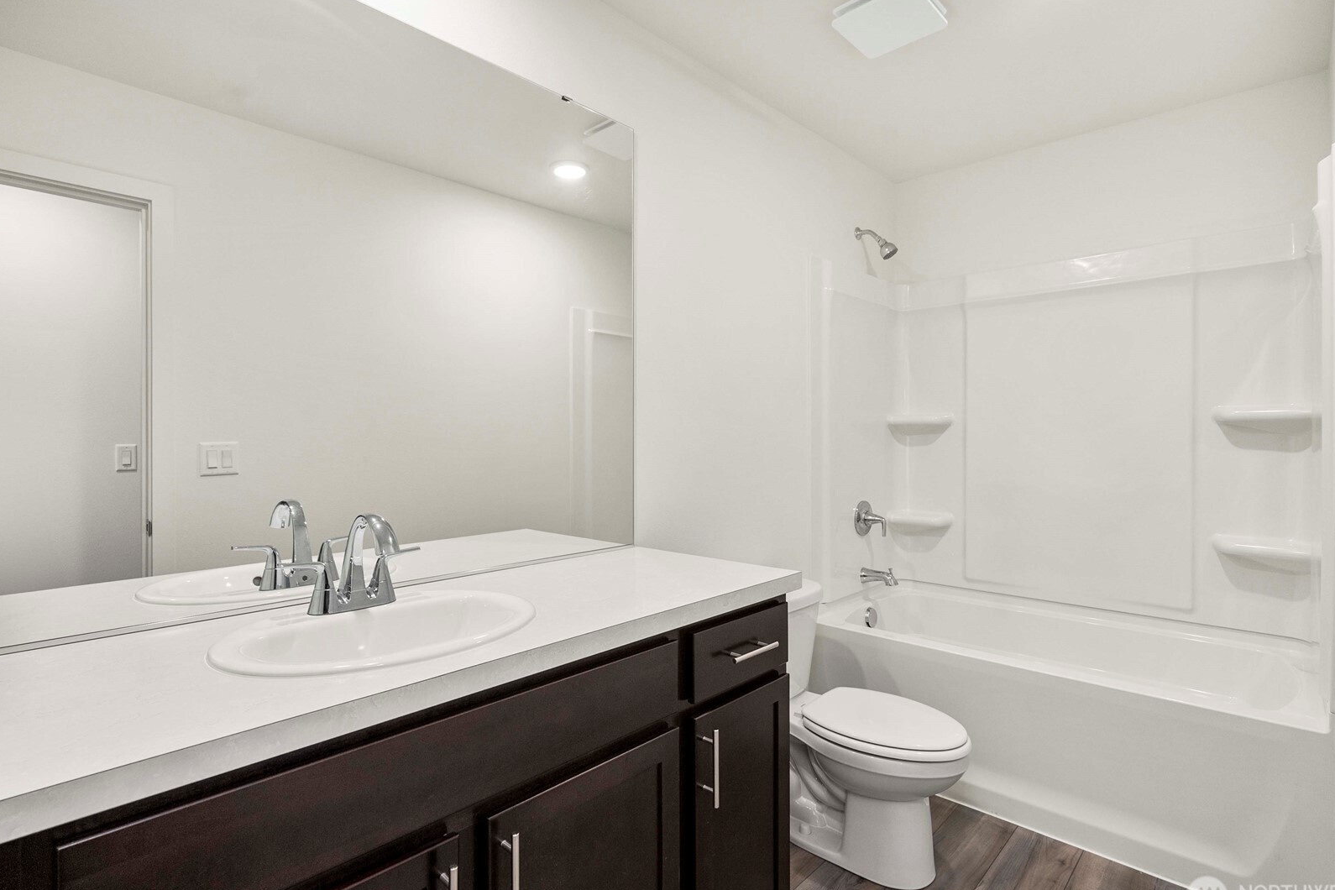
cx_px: 679
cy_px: 454
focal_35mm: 16
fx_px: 593
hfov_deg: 96.7
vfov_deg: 73.7
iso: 200
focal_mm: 15
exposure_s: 1/60
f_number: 7.1
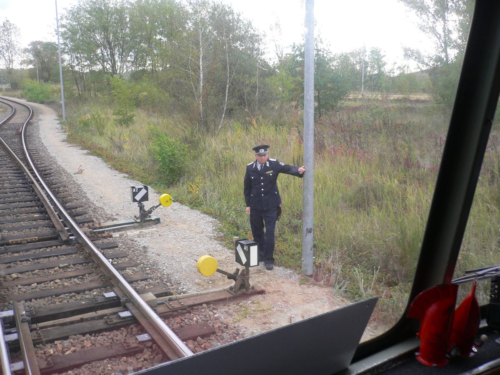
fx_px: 506
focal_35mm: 35
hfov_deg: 52.6
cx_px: 250
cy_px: 188
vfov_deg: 40.7
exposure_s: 1/125
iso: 100
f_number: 2.8
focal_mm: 5.8
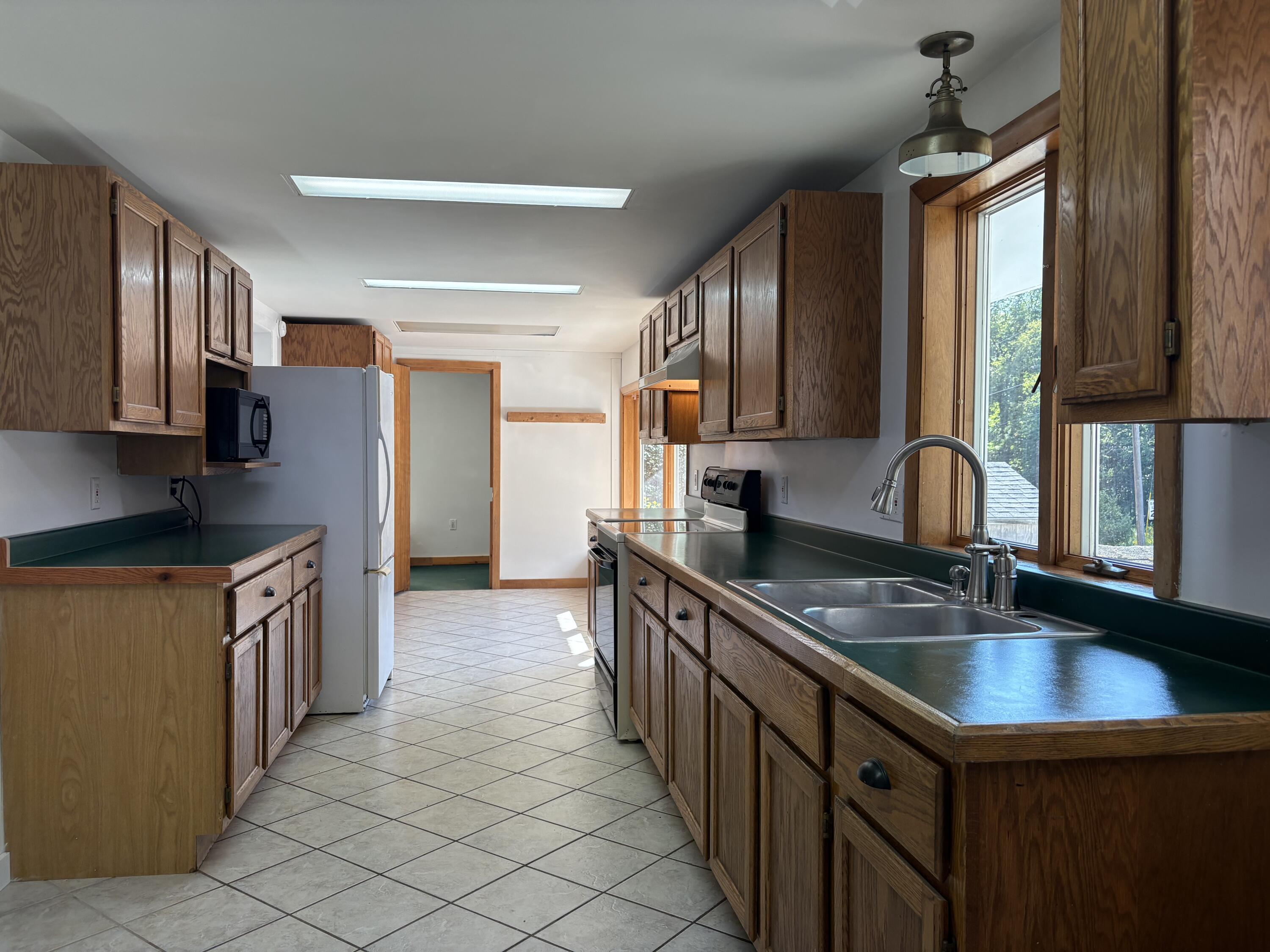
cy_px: 476
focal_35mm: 26
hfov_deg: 67.3
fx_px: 954
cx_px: 635
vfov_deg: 53.1
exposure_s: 1/189
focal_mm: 5.96
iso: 64
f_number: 1.6
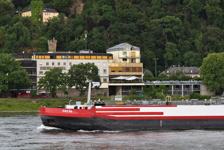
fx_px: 846
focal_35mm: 136
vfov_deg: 10.1
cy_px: 87
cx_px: 87
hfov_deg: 15.1
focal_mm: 70
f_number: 5.6
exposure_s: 1/125
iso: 400
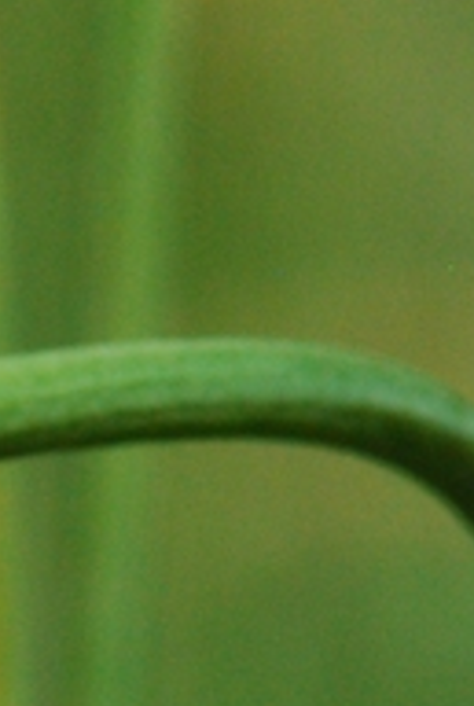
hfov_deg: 1.6
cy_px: 1364
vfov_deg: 2.4
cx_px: -608
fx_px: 16474
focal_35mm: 839
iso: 800
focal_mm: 105
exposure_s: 1/640
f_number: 11
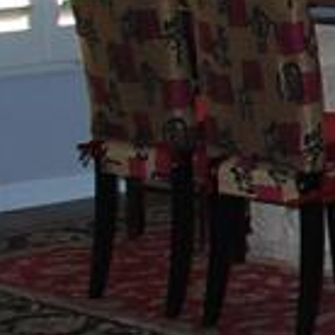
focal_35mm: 170
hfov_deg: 7.9
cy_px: 1
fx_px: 1861
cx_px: 1197
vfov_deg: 10.2
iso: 200
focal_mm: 18
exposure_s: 1/60
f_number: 3.5
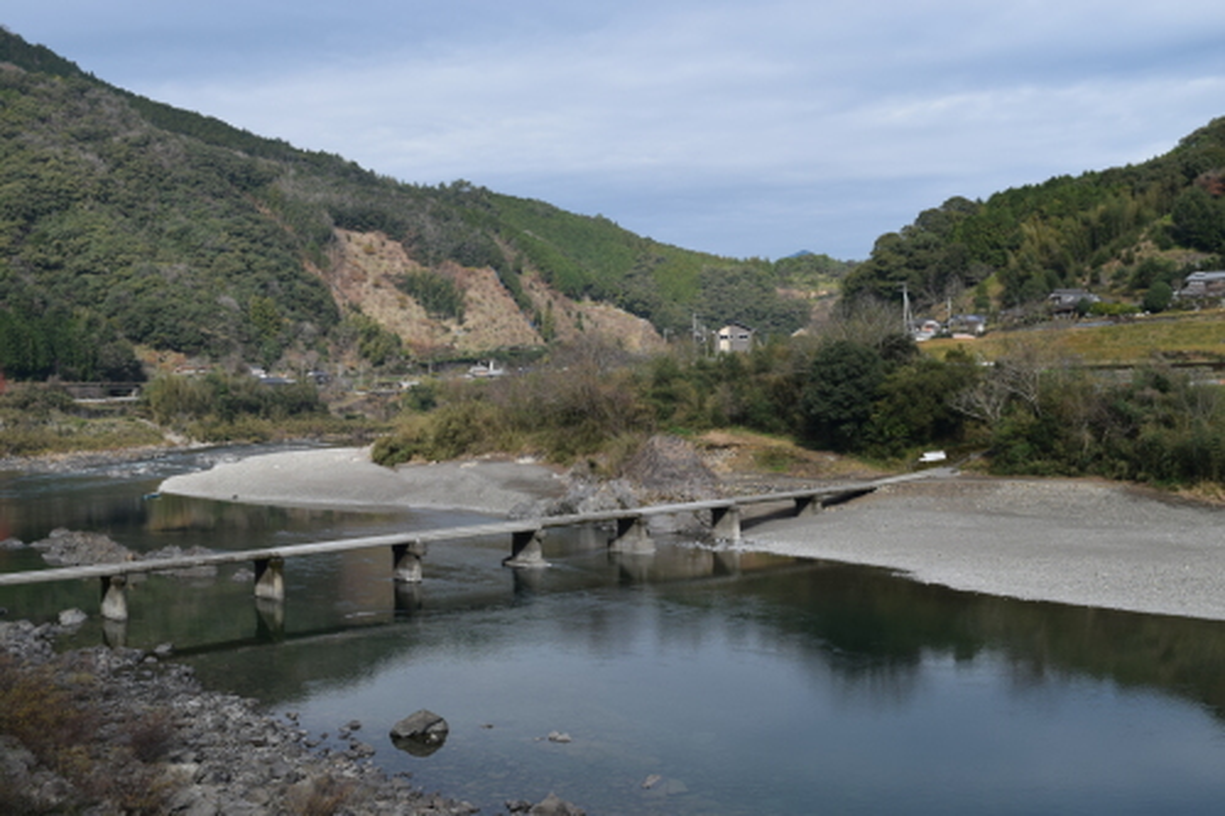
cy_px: 408
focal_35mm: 42
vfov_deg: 31.9
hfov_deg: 46.4
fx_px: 1429
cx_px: 612
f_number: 9
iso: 200
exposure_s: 1/320
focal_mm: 28
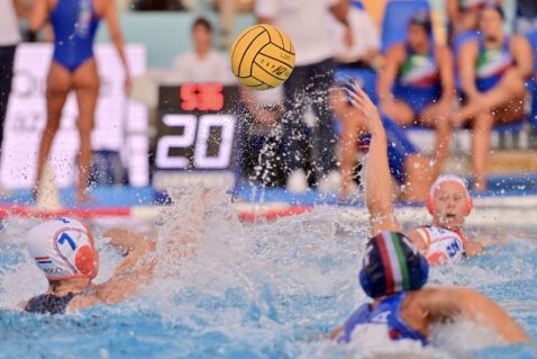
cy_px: 248
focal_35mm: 291
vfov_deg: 4.7
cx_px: 220
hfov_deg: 7.1
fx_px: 4342
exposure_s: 1/1250
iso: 200
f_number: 2.8
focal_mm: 200
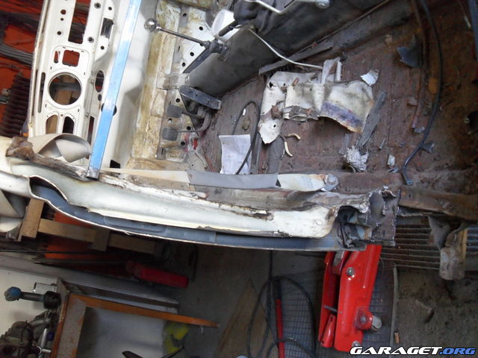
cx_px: 239
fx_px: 483
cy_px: 179
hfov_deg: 52.6
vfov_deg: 40.7
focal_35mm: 35
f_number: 2.8
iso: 200
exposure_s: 1/15
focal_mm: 6.2
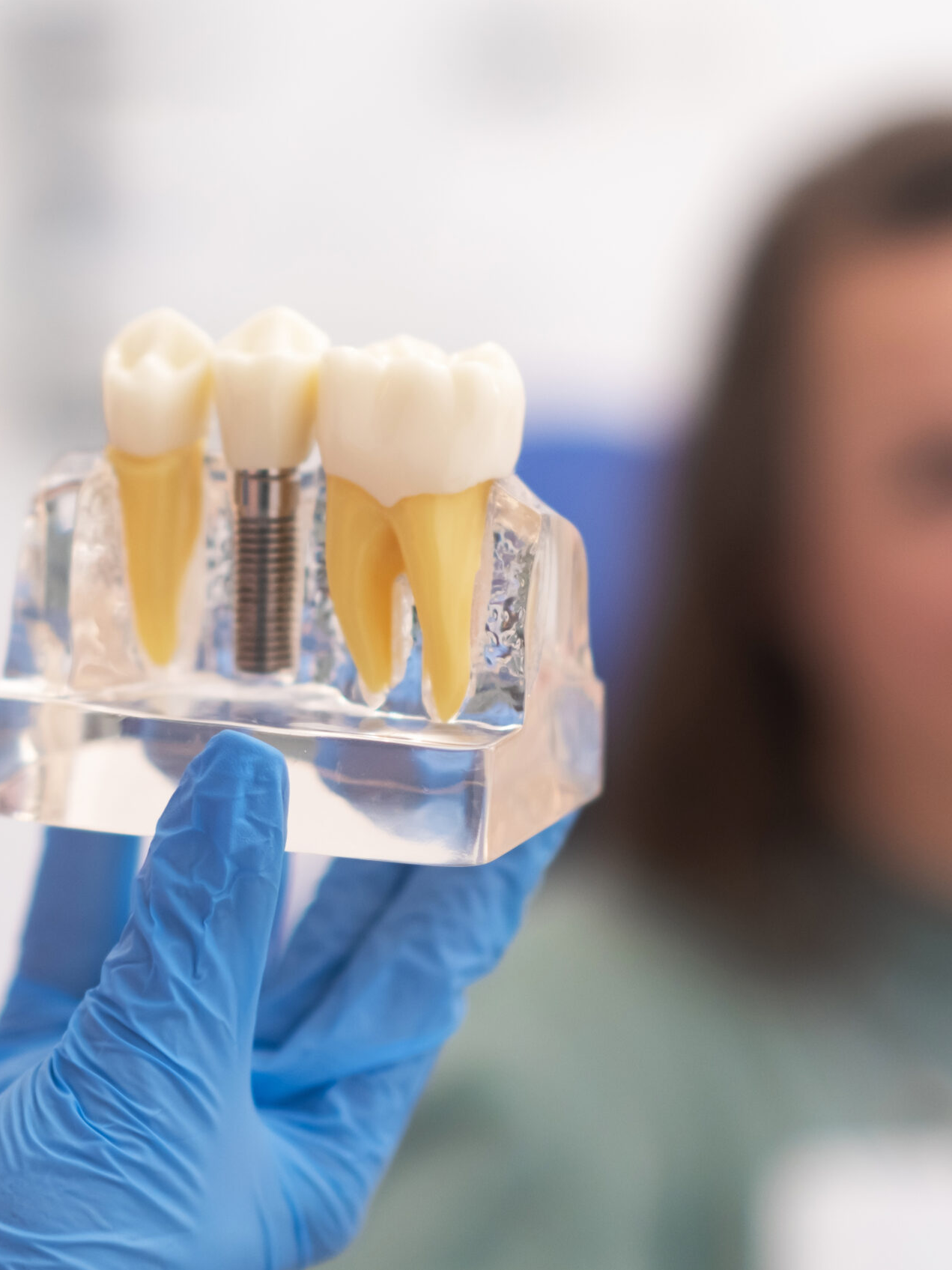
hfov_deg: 12.1
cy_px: 632
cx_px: 429
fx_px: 4474
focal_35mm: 122
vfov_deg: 16.2
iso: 640
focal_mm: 56
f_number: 1.4
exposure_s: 1/100
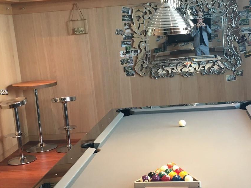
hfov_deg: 34.8
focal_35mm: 55
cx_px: 151
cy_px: 93
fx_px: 399
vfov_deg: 26.6
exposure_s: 1/30
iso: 64
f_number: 2.2
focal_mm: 4.15
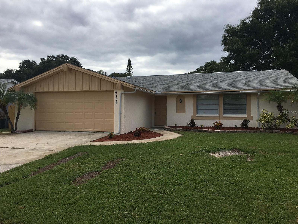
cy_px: 112
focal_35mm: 29
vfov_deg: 48.2
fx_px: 250
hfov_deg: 61.7
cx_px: 149
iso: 25
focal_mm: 4.15
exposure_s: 1/1832
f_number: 2.2
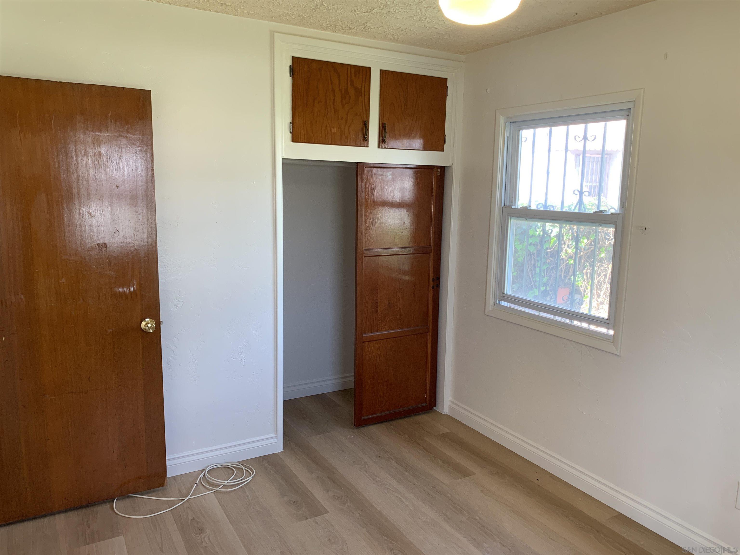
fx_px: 556
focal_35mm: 26
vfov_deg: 53.1
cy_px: 278
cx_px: 370
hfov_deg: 67.3
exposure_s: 1/60
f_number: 1.8
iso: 50
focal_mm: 4.25
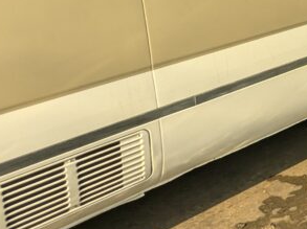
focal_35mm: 56
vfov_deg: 23.8
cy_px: -45
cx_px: 388
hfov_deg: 28.8
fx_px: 496
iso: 47
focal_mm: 2.35
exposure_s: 1/327
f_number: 2.2
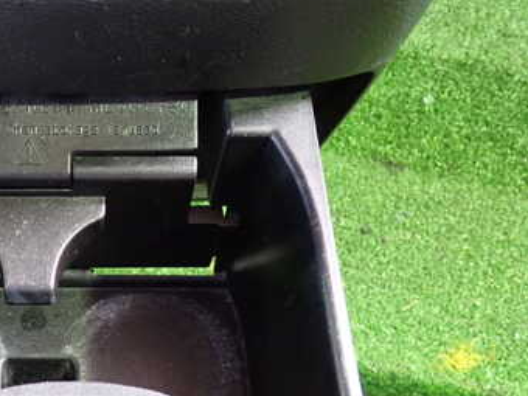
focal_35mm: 53
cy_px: 275
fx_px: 808
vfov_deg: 27.3
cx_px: 67
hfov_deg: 34.4
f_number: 2.3
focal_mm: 5.4
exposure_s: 1/20
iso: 800
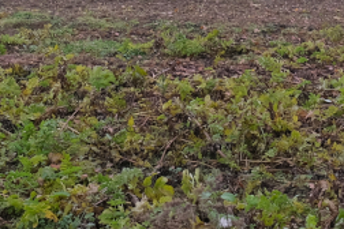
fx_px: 1319
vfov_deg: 9.9
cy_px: 65
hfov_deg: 14.3
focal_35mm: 138
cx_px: 433
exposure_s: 1/120
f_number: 3.6
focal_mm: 19.6
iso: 320
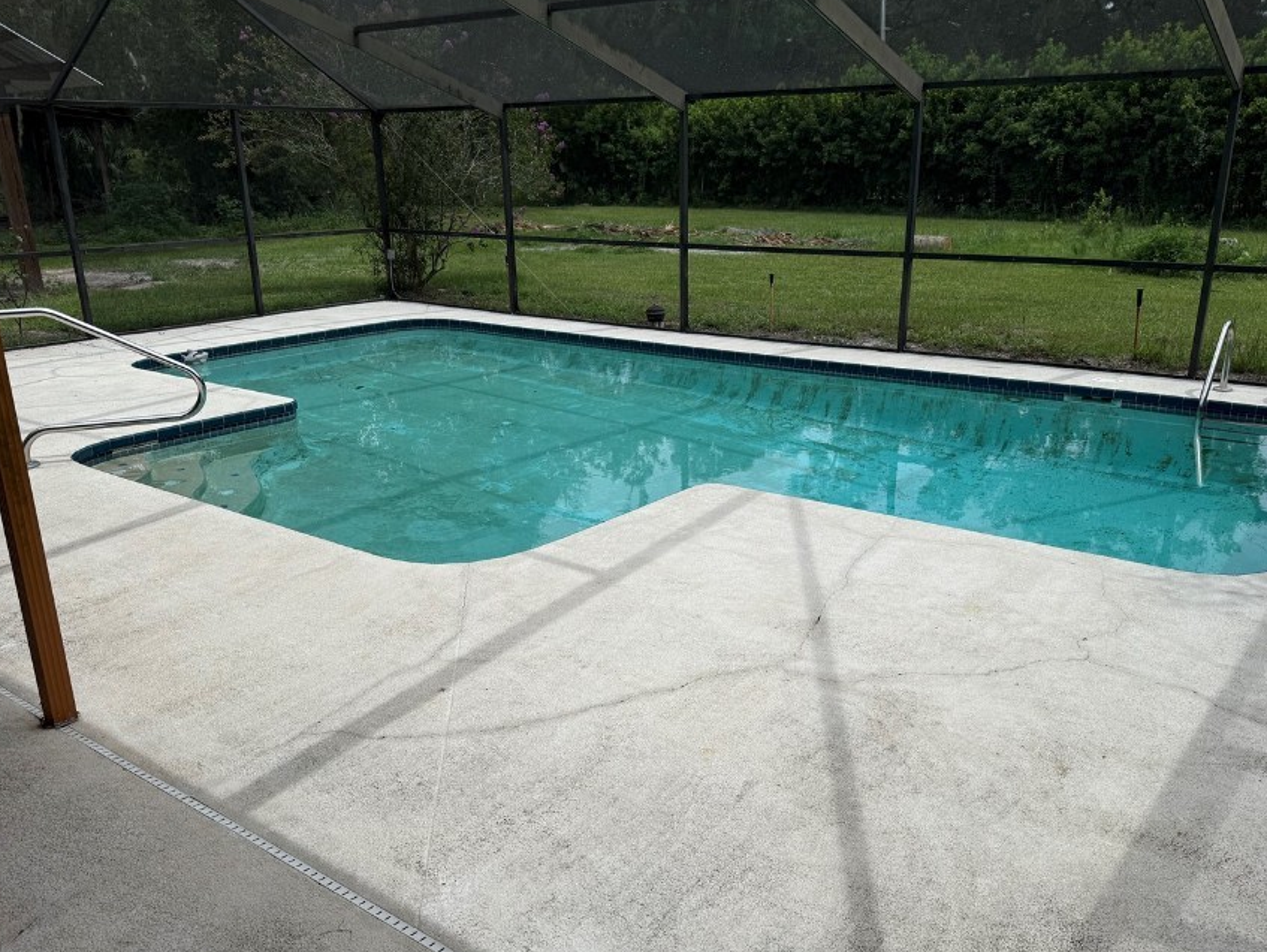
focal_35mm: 29
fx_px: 1062
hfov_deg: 61.6
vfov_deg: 48.1
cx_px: 670
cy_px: 540
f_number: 1.78
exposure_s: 1/5319
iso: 80
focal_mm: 6.76
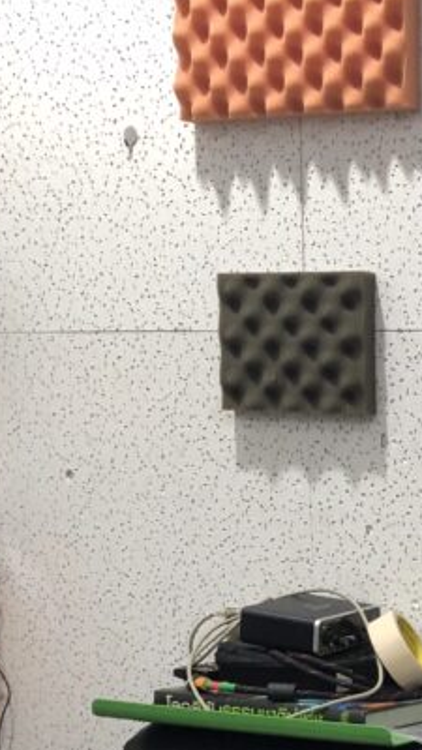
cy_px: 793
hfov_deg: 14.7
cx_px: 578
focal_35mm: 78
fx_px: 1552
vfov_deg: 25.5
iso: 64
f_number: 1.8
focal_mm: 4
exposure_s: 1/17
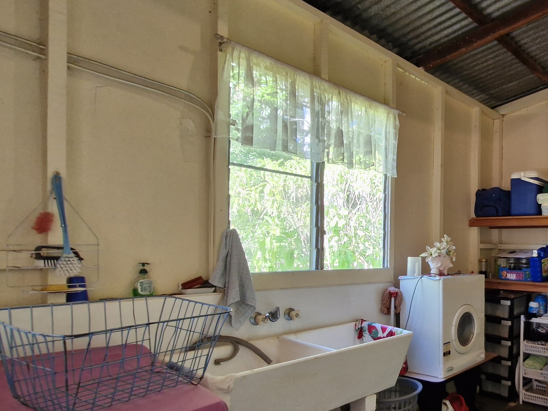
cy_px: 248
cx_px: 491
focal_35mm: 25
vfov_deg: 54.5
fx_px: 396
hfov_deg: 59.3
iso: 160
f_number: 2.2
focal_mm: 1.74
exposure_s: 1/50
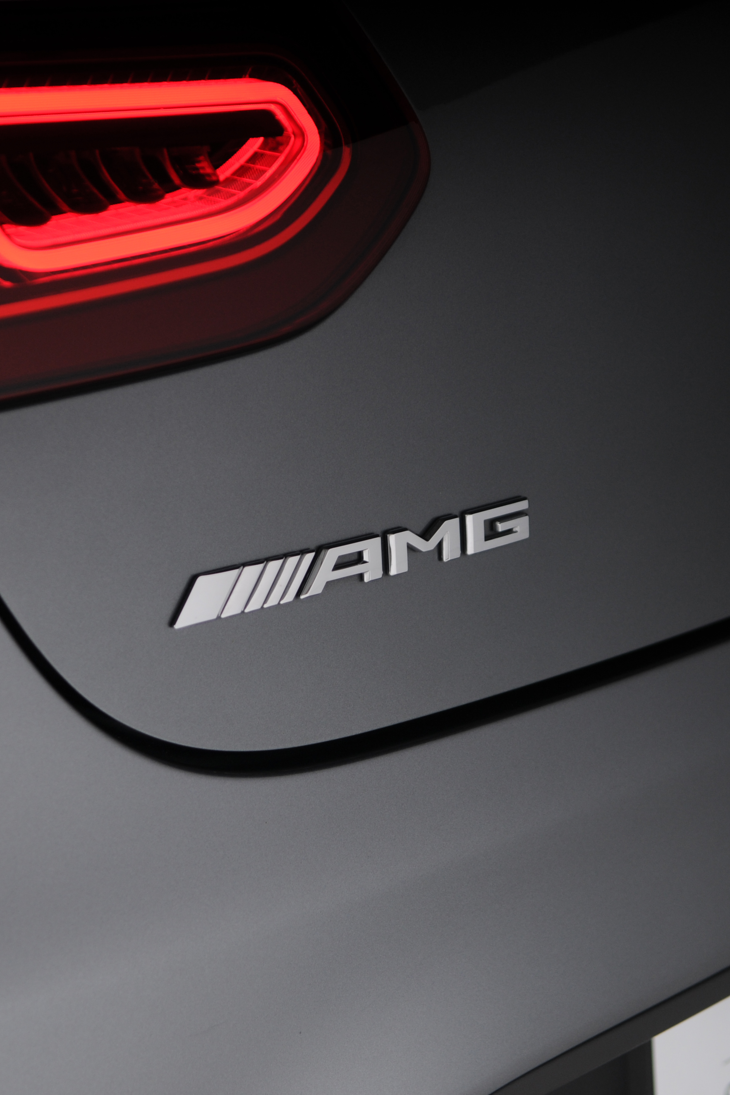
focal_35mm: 100
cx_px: 414
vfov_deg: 20.4
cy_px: 545
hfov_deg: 13.7
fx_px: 3041
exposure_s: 1/320
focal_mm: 44
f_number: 2.8
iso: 160
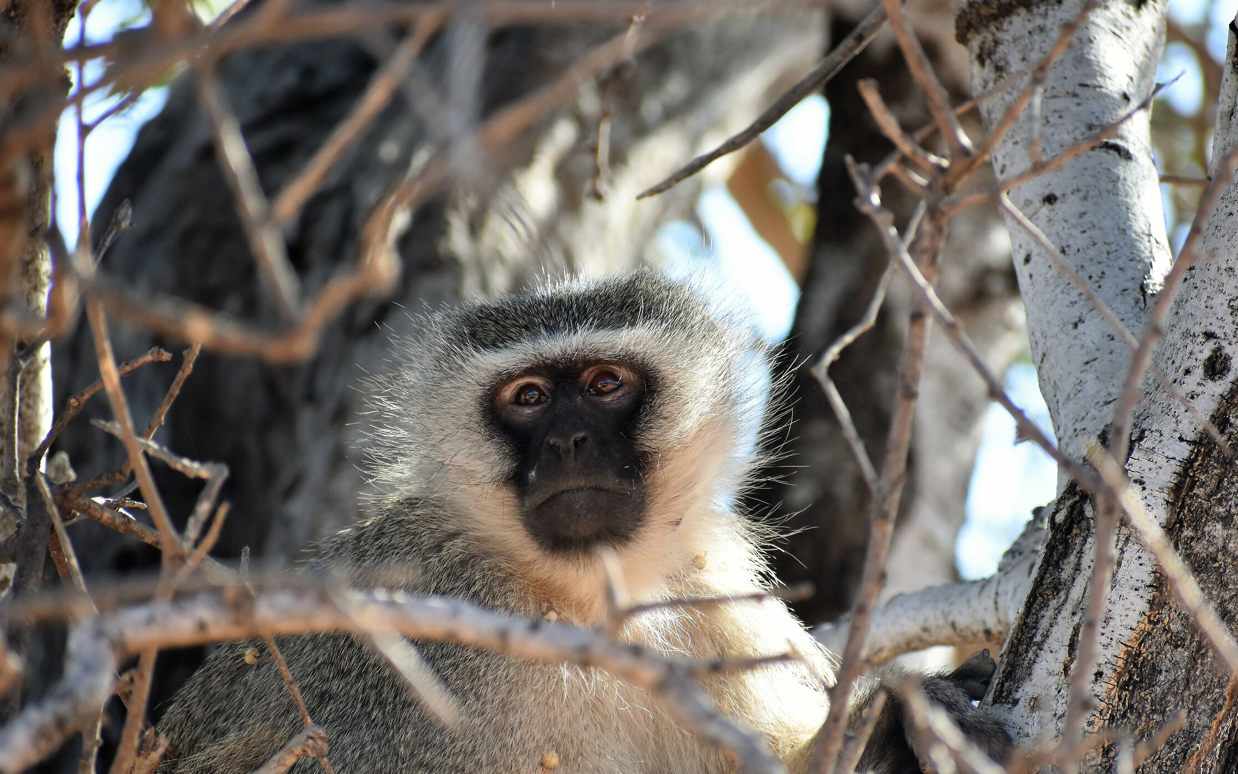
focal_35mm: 492
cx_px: 651
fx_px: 16599
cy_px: 427
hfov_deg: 4.3
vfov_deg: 2.7
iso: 560
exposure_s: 1/400
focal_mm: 300
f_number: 6.3
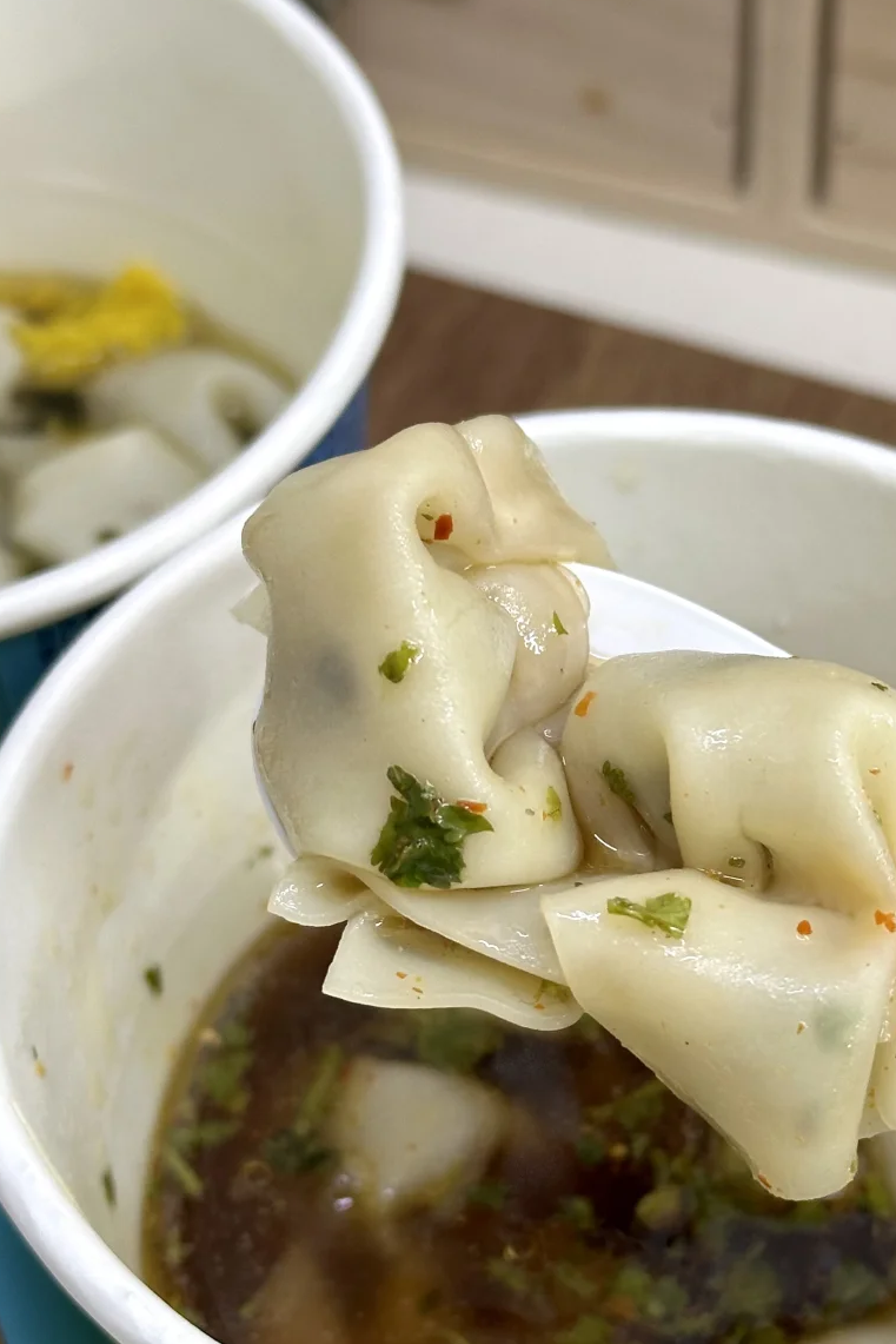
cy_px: 717
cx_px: 604
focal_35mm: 63
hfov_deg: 21.5
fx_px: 2351
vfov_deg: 31.9
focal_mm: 6.86
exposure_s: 1/50
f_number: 1.78
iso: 80
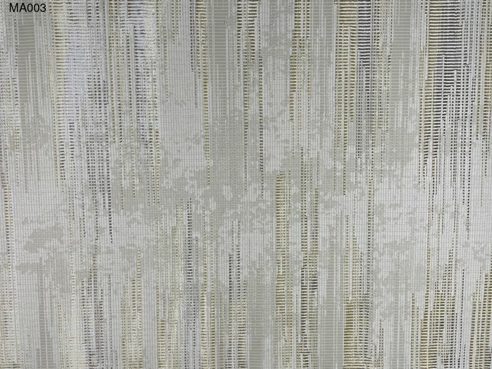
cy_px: 184
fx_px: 369
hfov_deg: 67.3
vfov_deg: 53.1
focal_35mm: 26
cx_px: 246
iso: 32
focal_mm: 4.2
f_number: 1.6
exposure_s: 1/117
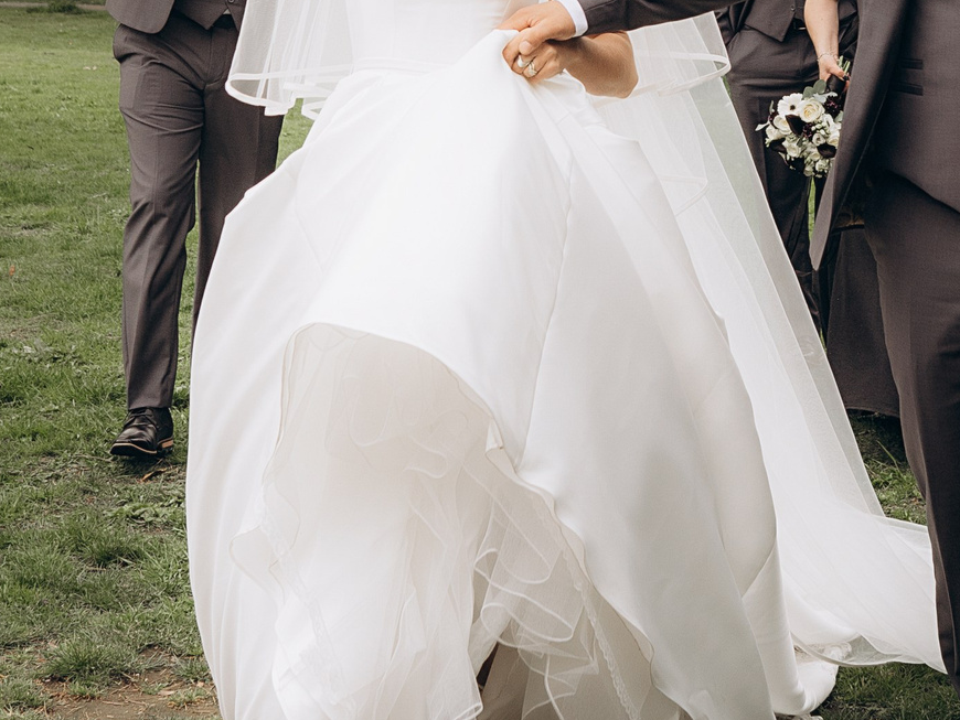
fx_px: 2746
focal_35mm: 99
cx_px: 774
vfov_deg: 14.5
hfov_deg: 19.6
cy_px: -151
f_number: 4.5
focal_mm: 35
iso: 320
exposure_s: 1/800
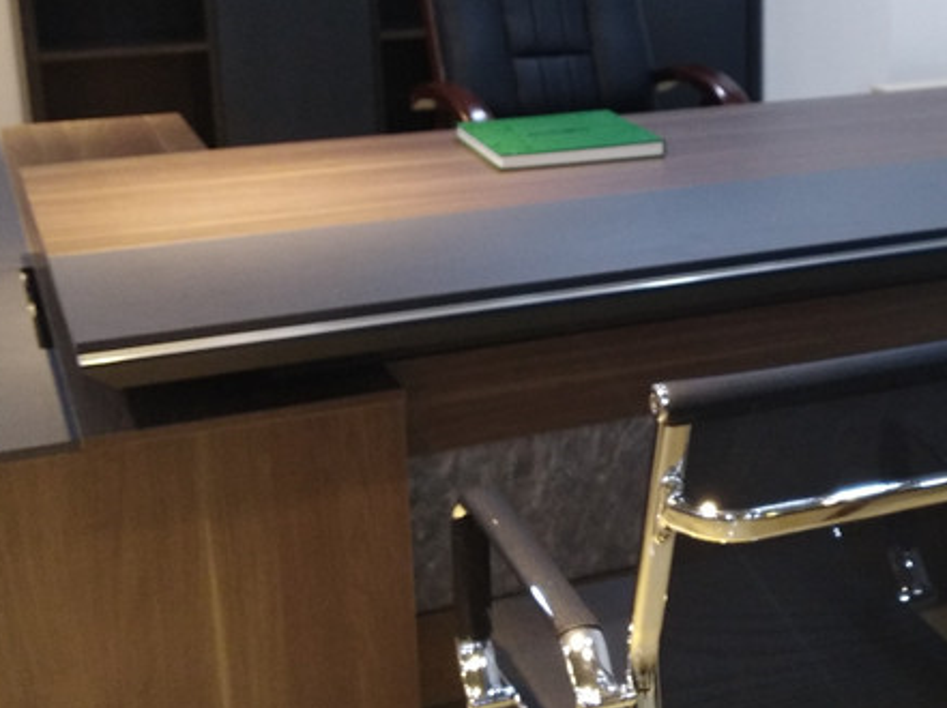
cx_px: 732
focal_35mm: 59
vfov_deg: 24.7
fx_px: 1613
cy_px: 234
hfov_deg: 32.0
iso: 392
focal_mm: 3.83
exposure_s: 1/24
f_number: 2.2
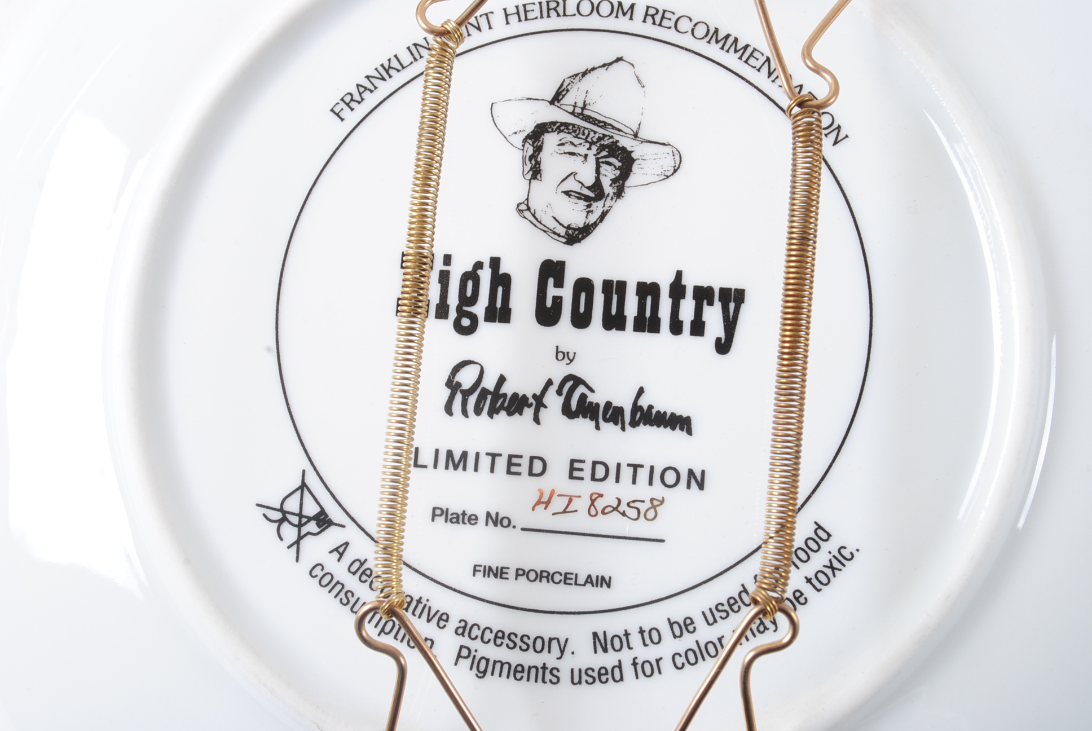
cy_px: 366
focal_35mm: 57
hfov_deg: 35.0
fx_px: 1731
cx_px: 546
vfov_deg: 23.8
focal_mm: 38
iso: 100
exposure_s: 1/125
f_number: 11
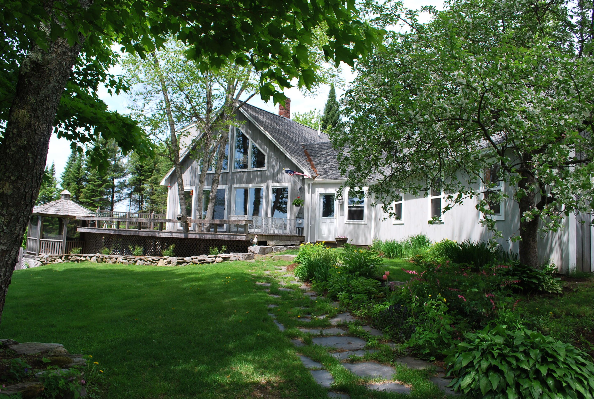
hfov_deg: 67.3
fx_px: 446
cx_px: 297
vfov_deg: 48.1
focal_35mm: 27
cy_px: 200
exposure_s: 1/160
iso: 100
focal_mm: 18
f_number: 6.3
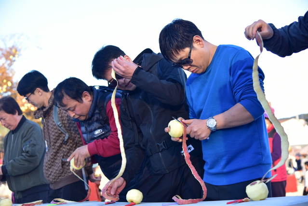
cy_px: 103
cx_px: 154
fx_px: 496
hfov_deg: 34.5
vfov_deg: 23.4
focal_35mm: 58
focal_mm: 58
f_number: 4
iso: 320
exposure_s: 1/250
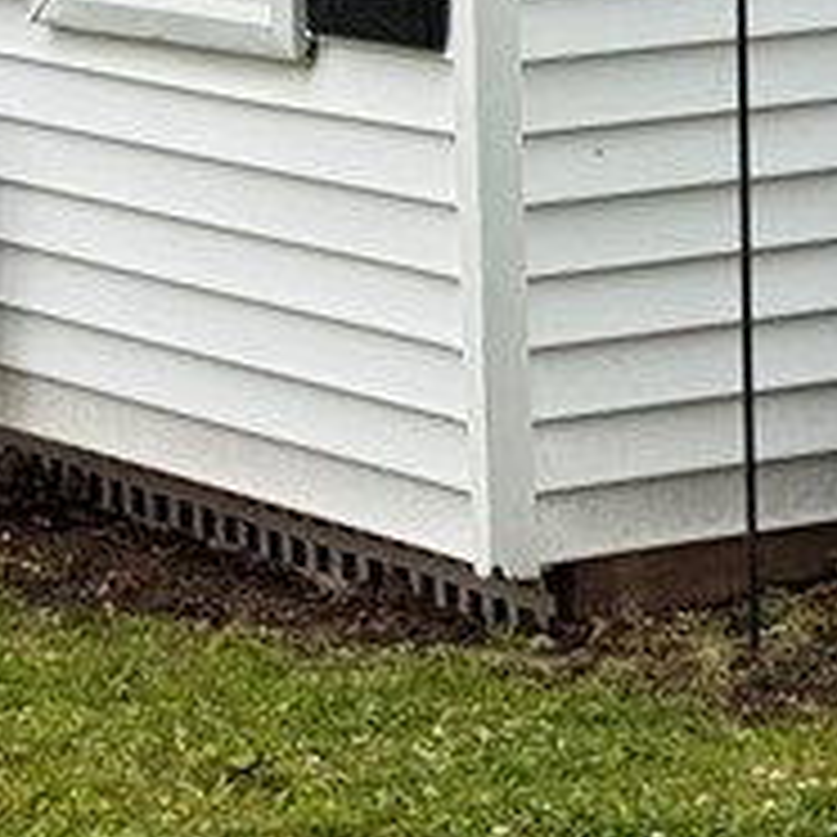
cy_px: -135
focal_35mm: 234
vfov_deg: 7.4
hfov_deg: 7.4
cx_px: -189
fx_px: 6401
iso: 64
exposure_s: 1/1984
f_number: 1.78
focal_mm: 6.76
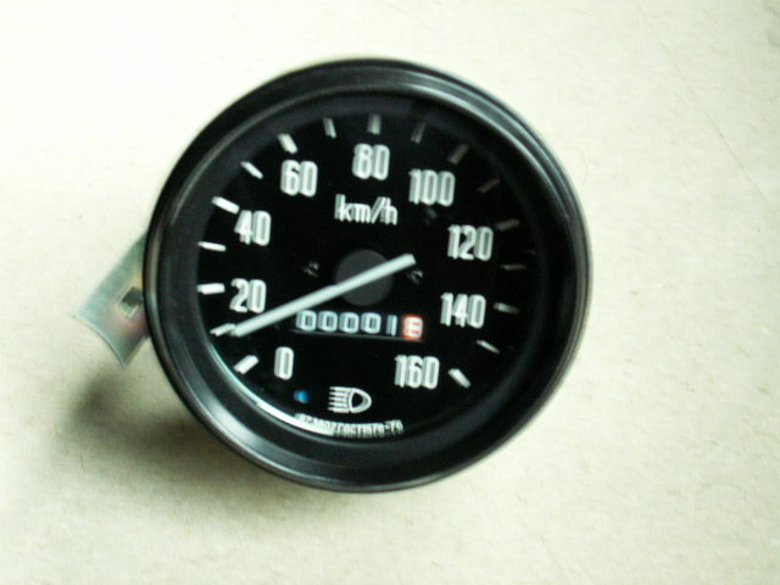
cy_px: 292
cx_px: 390
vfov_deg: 23.7
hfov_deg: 31.2
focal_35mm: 62
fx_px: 1397
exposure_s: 1/6
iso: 160
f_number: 3.2
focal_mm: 10.28
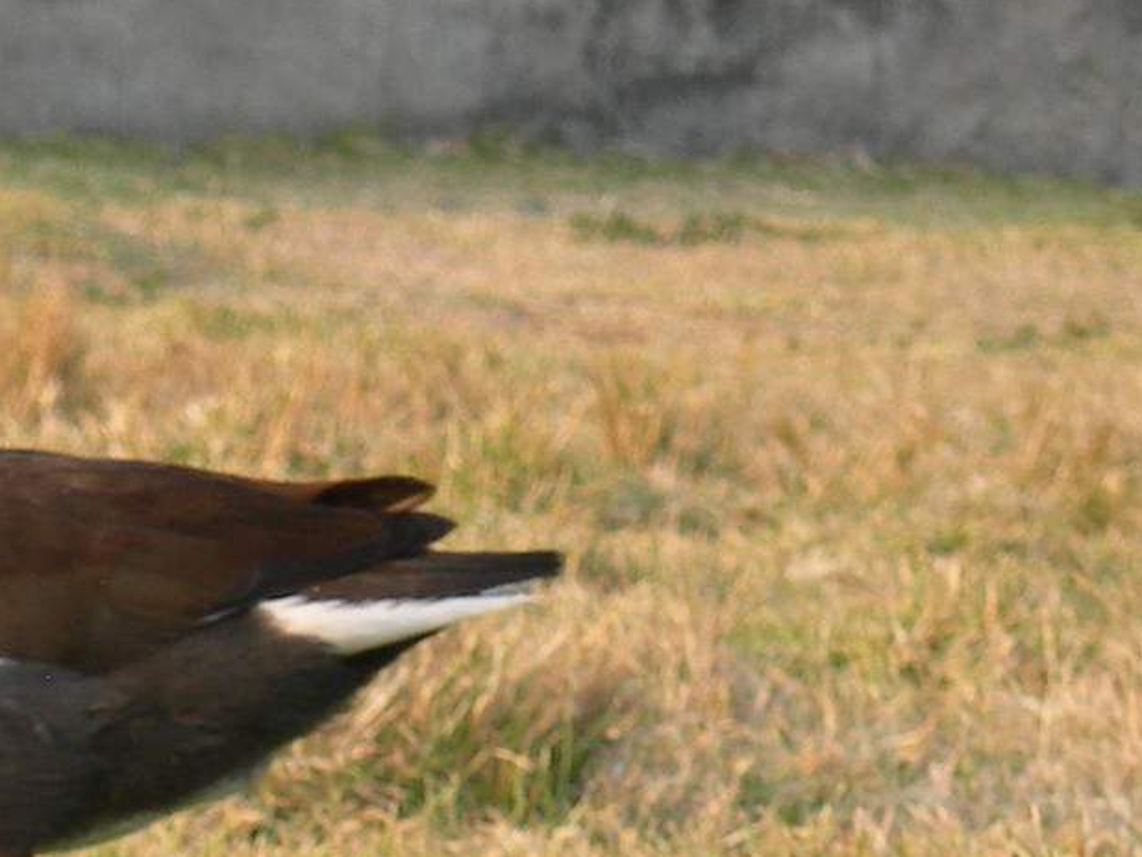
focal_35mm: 375
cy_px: 881
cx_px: -4
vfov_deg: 4.0
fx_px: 12374
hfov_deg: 5.3
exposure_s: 1/97.6
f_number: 4.9
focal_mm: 23.4
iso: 50
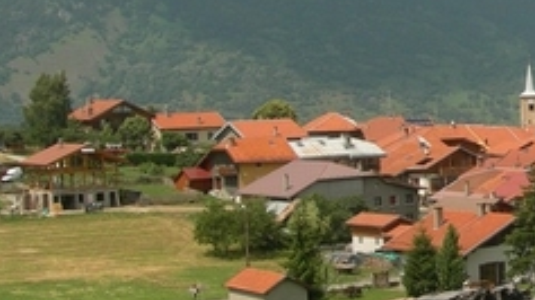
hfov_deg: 19.3
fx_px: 1489
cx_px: 621
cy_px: 92
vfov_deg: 11.5
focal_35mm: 105
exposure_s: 1/475
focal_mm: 7.8
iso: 50
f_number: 4.8
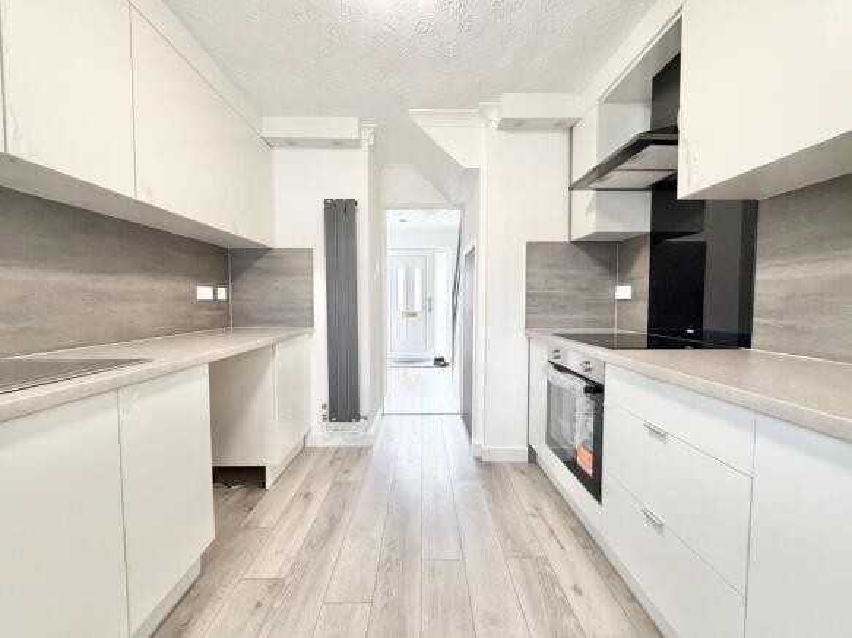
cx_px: 426
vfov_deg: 85.7
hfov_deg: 102.1
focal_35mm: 14
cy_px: 319
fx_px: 345
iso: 320
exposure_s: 1/81
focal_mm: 2.22
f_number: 2.2
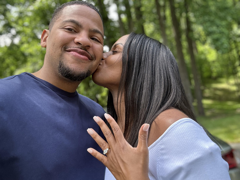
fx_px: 208
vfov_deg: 46.8
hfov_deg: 60.0
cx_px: 120
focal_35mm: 30
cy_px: 90
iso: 32
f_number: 1.9
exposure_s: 1/163
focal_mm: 2.69
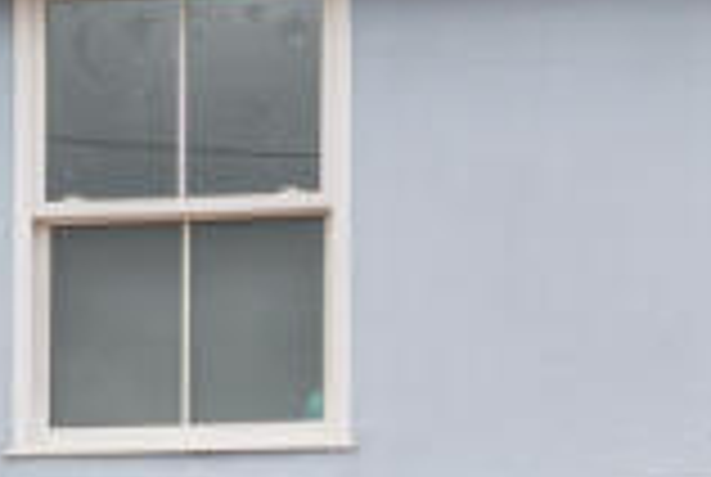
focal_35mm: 184
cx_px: 252
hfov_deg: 11.1
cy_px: 551
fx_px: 3645
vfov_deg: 7.4
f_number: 9
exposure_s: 1/250
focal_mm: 28.5
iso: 250
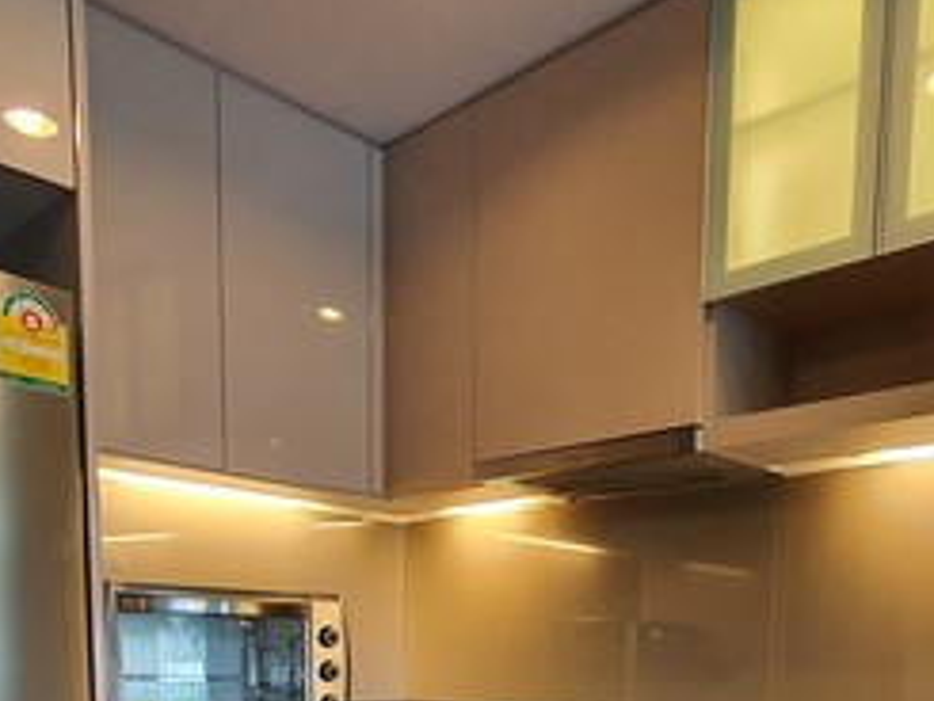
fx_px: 918
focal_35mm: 34
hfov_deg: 53.4
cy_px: 773
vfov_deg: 35.6
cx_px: 576
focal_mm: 1.8
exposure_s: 1/50
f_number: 2.2
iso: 320
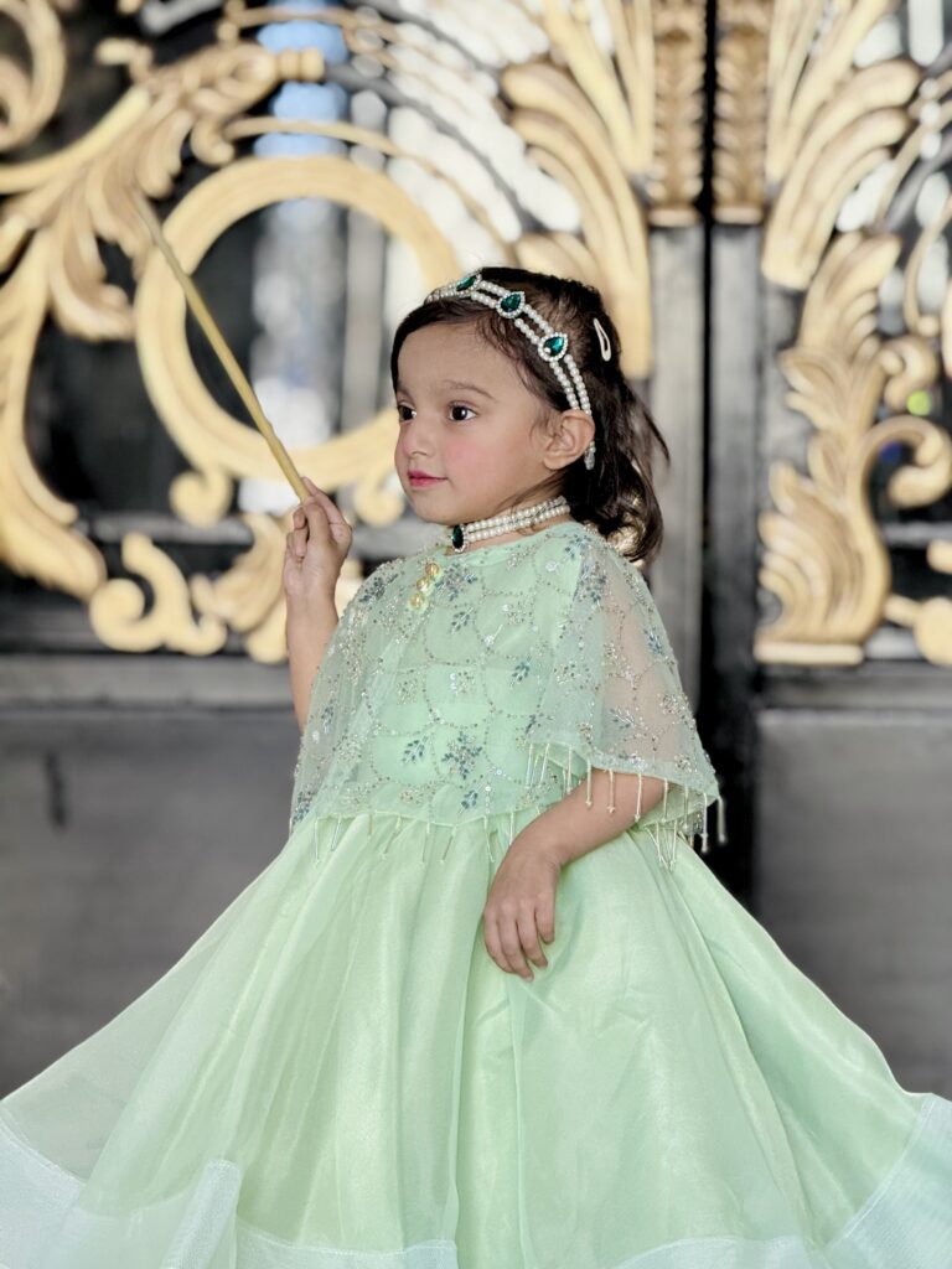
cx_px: 476
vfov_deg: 16.4
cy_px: 634
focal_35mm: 120
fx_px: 4400
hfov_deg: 12.3
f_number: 2.8
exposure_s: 1/60
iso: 250
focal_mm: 15.66
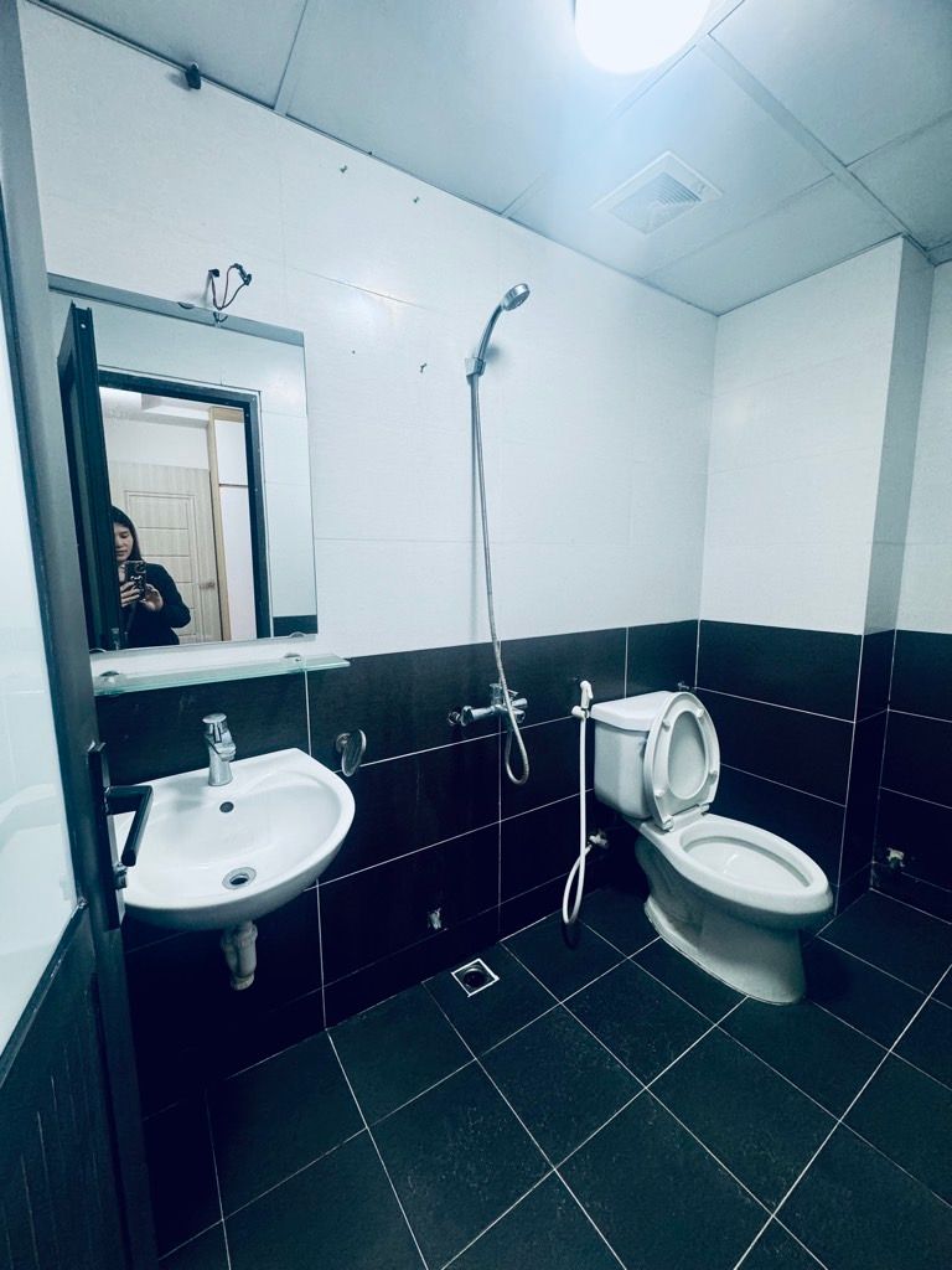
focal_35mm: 14
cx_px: 476
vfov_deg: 102.1
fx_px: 513
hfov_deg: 85.7
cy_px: 635
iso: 250
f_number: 2.2
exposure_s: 1/100
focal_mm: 2.22
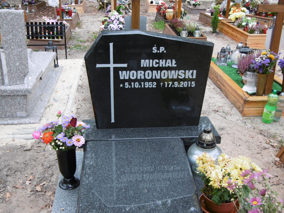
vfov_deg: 33.6
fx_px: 353
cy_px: 106
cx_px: 142
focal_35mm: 43
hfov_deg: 43.9
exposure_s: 1/60
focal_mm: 7.7
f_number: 3.8
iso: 160
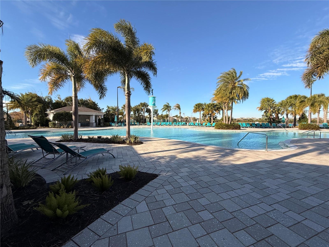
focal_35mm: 14
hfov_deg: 102.1
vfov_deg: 85.7
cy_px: 124
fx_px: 133
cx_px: 164
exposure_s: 1/1745
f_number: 2.2
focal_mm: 2.22
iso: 50
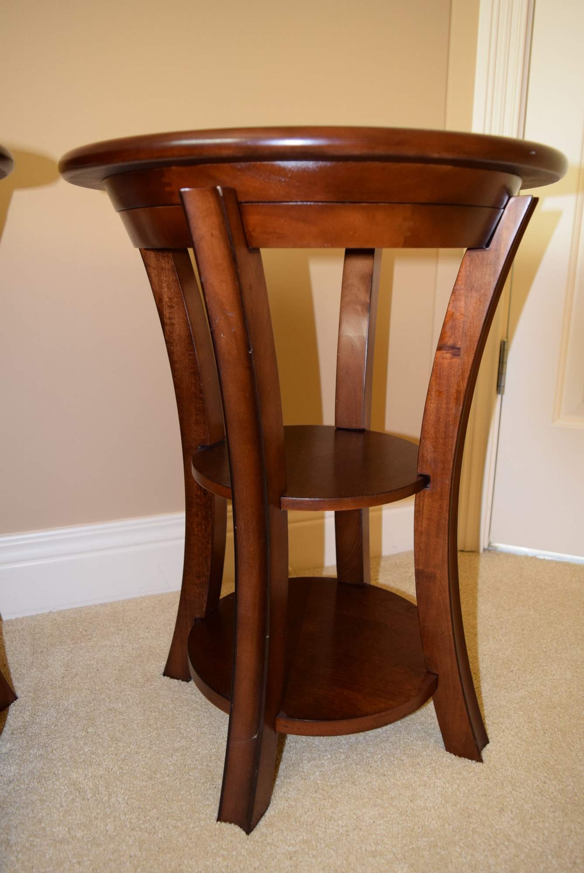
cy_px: 436
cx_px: 292
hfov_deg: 48.0
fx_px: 656
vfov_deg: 67.3
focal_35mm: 27
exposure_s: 1/30
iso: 900
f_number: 3.5
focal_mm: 18
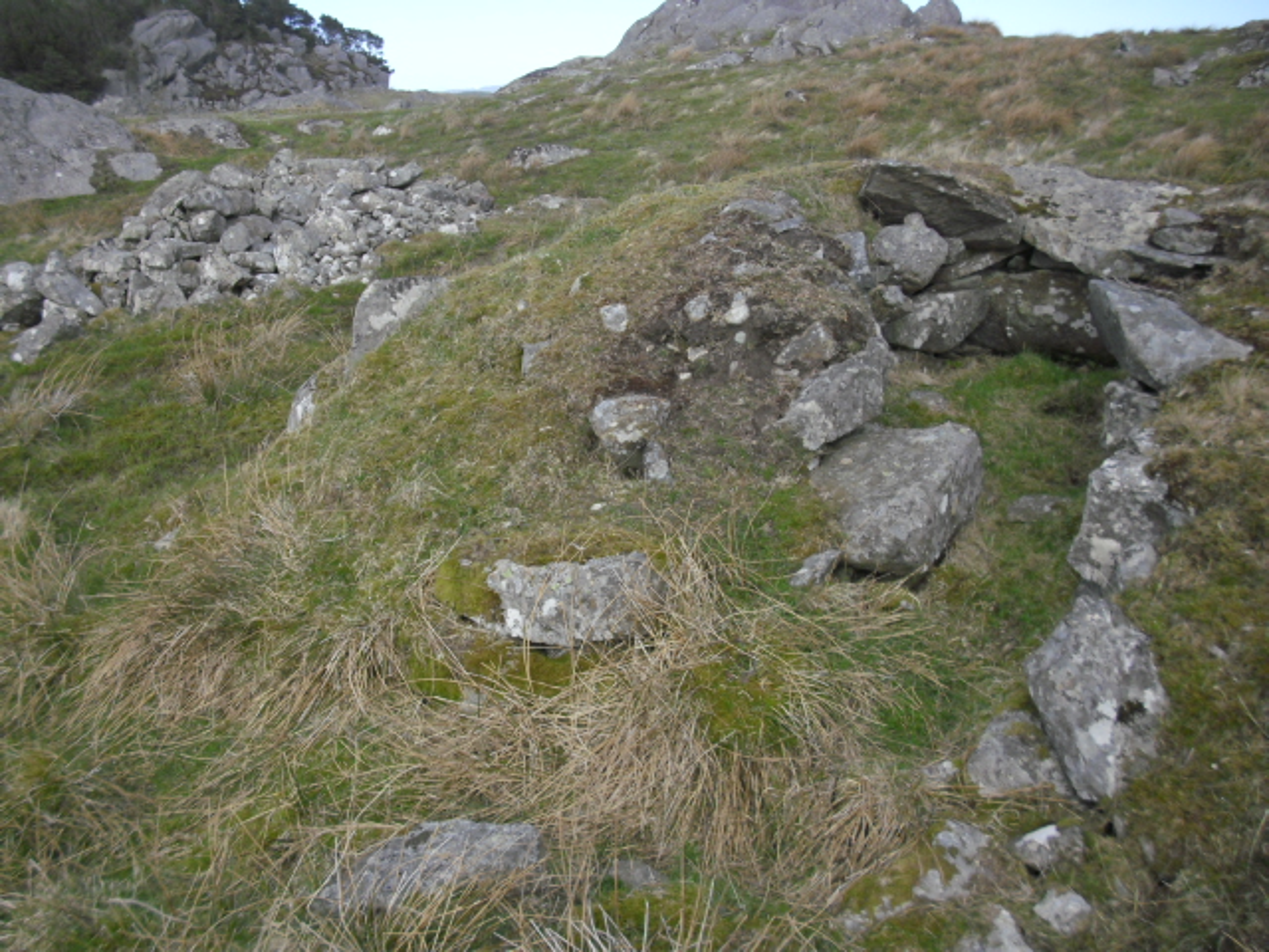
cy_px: 476
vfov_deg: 37.7
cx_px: 634
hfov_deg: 49.0
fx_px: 1393
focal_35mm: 38
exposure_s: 1/100
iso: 100
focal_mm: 6.2
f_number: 8
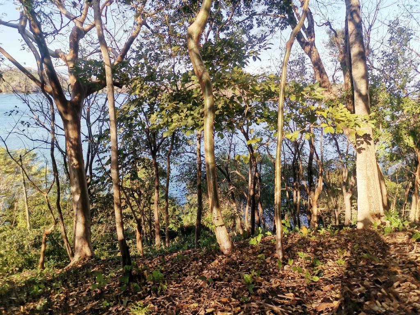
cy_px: 158
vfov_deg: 53.1
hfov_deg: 67.3
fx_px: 315
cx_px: 210
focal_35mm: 26
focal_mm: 4.75
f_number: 1.8
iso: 50
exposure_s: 1/814
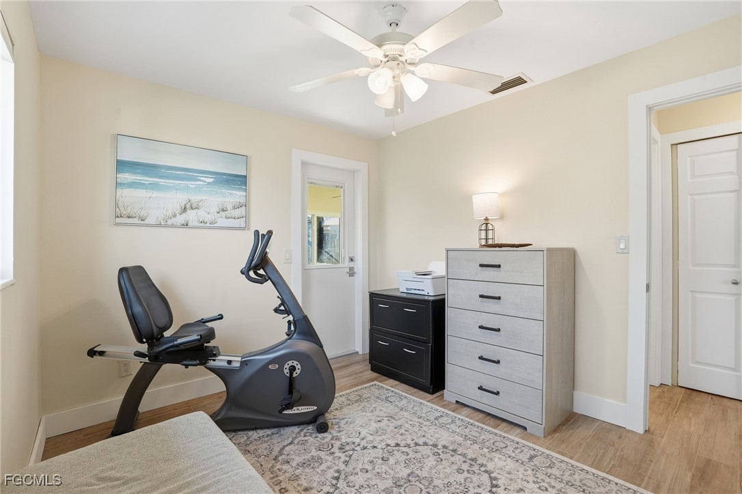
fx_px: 330
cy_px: 247
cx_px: 371
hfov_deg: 96.8
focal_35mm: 16
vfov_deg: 73.7
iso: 400
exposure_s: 1/60
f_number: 9
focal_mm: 16
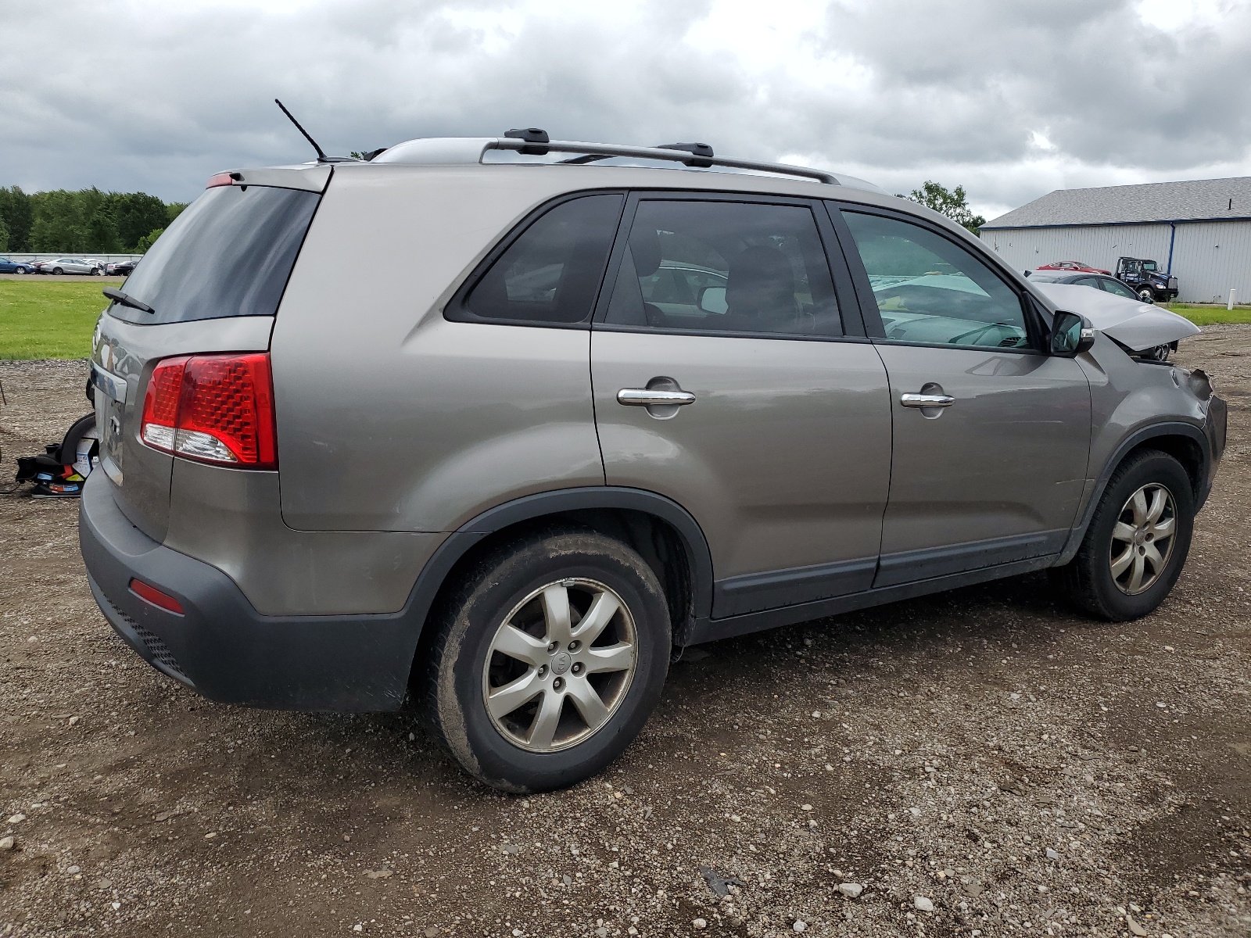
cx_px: 626
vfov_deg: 53.1
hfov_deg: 67.3
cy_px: 469
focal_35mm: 26
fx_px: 940
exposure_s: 1/1667
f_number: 1.5
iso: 50
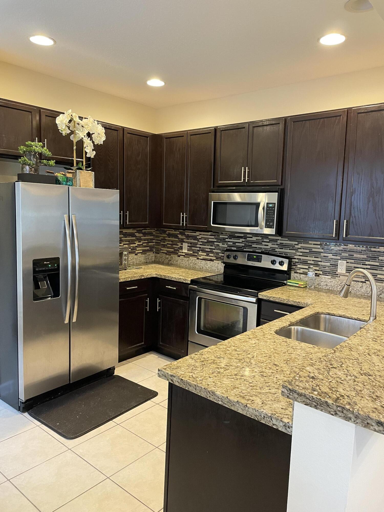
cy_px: 256
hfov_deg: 53.1
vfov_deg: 67.3
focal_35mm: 26
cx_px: 192
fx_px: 385
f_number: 1.6
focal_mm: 4.2
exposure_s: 1/60
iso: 250
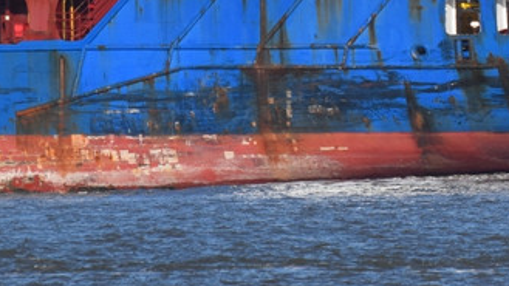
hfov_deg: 1.3
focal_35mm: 1717
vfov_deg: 0.7
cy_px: -237
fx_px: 23172
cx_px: 480
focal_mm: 300
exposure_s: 1/1000
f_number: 8
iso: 200
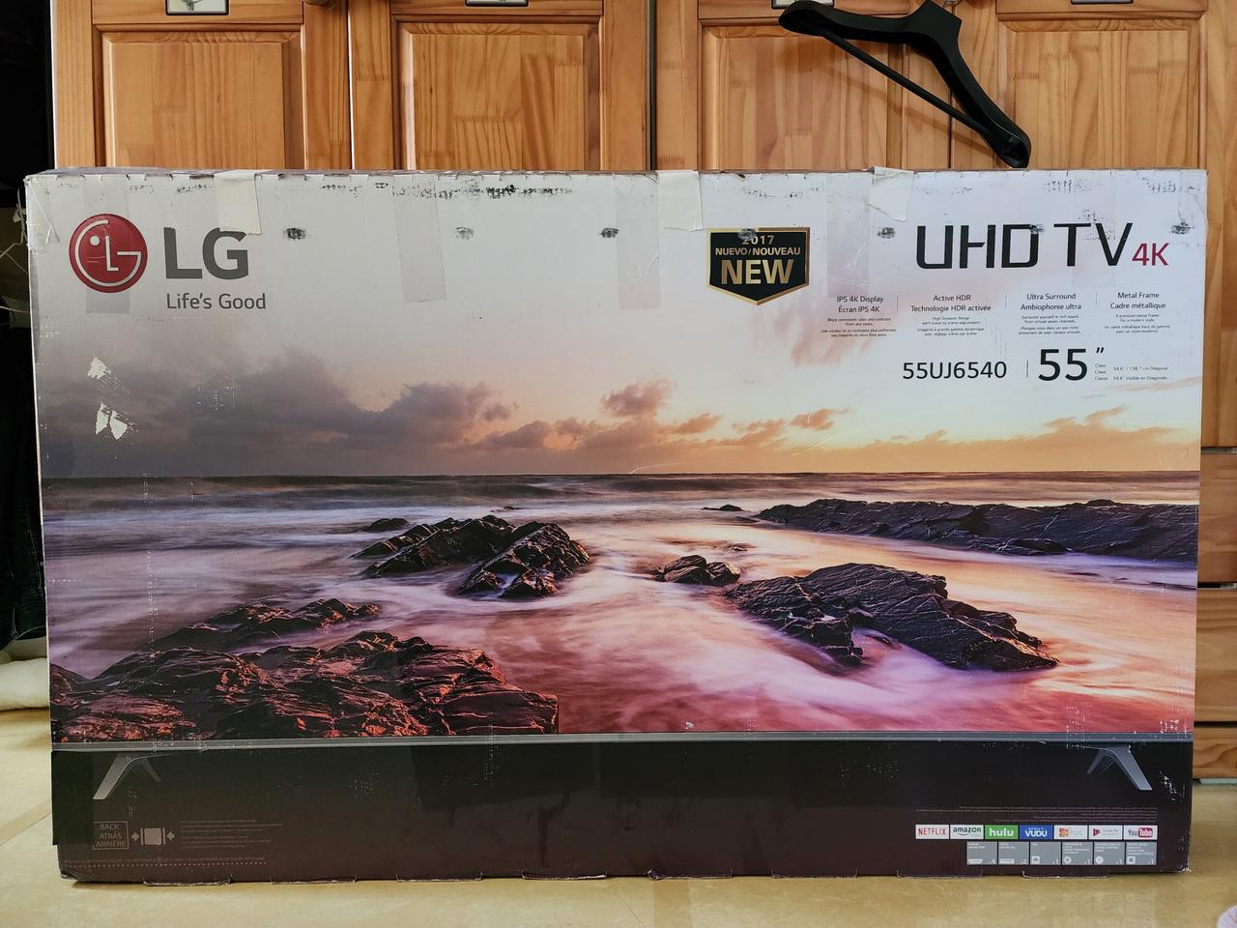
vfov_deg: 58.9
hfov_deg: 73.9
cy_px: 464
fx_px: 822
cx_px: 618
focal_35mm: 23
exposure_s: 1/30
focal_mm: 6.4
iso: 640
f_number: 1.8
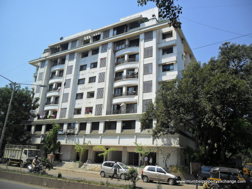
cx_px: 126
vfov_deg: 51.4
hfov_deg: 65.3
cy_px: 94
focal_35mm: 27
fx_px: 197
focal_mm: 4.9
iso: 100
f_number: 8.9
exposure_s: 1/180
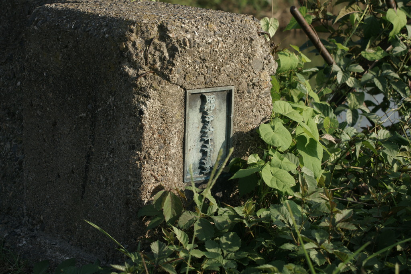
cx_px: 206
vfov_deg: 10.7
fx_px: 1455
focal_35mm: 128
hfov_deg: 16.1
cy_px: 137
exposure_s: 1/250
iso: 200
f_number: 11
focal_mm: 85
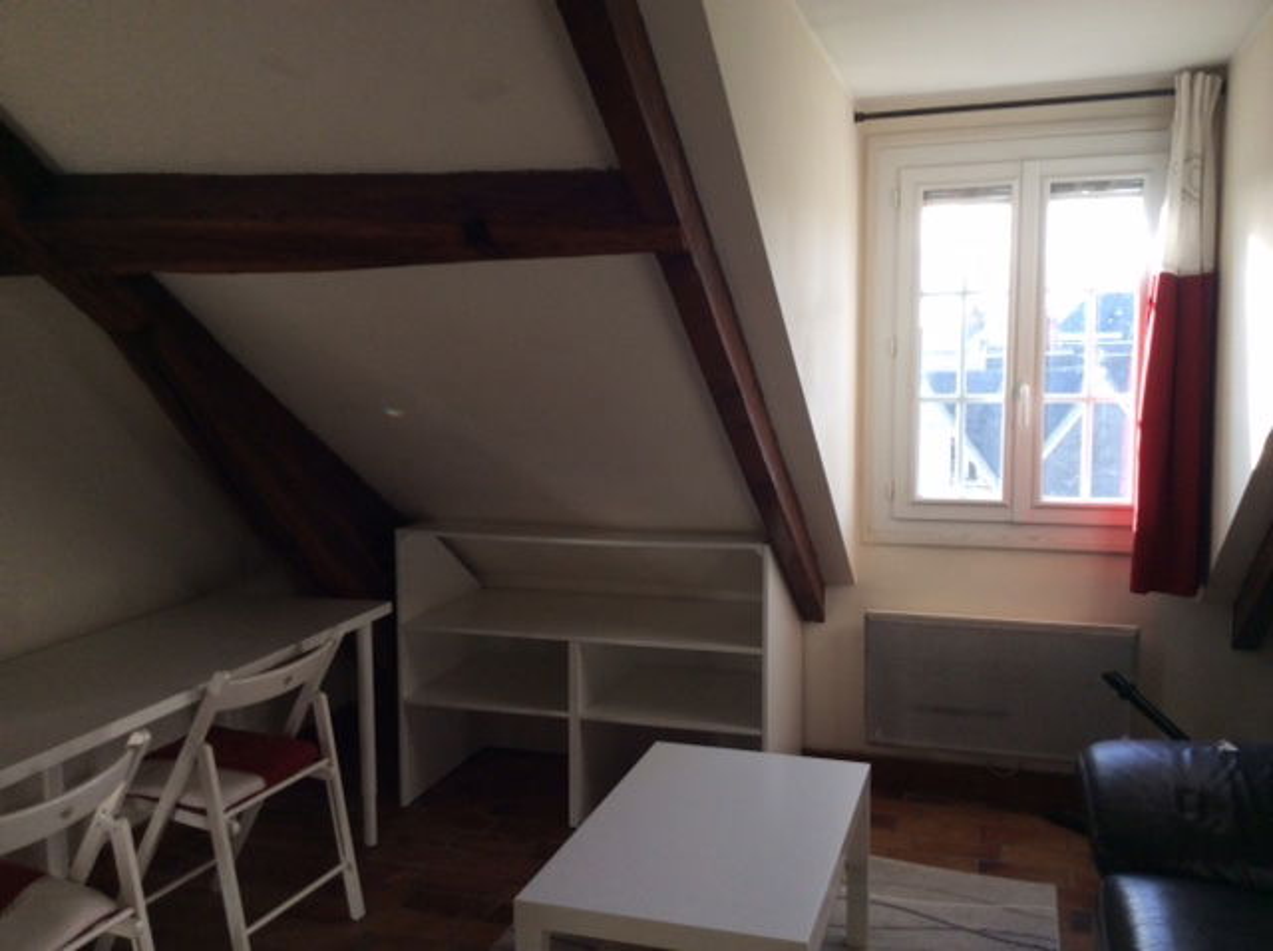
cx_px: 636
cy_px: 476
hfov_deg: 56.9
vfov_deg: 44.1
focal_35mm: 32
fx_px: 1175
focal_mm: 3.3
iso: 40
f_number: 2.4
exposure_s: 1/100
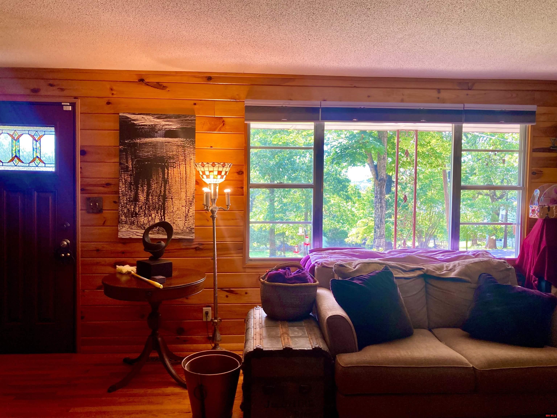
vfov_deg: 49.7
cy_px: 209
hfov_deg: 63.4
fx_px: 451
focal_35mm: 28
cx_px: 278
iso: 64
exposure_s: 1/120
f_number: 1.8
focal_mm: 3.99
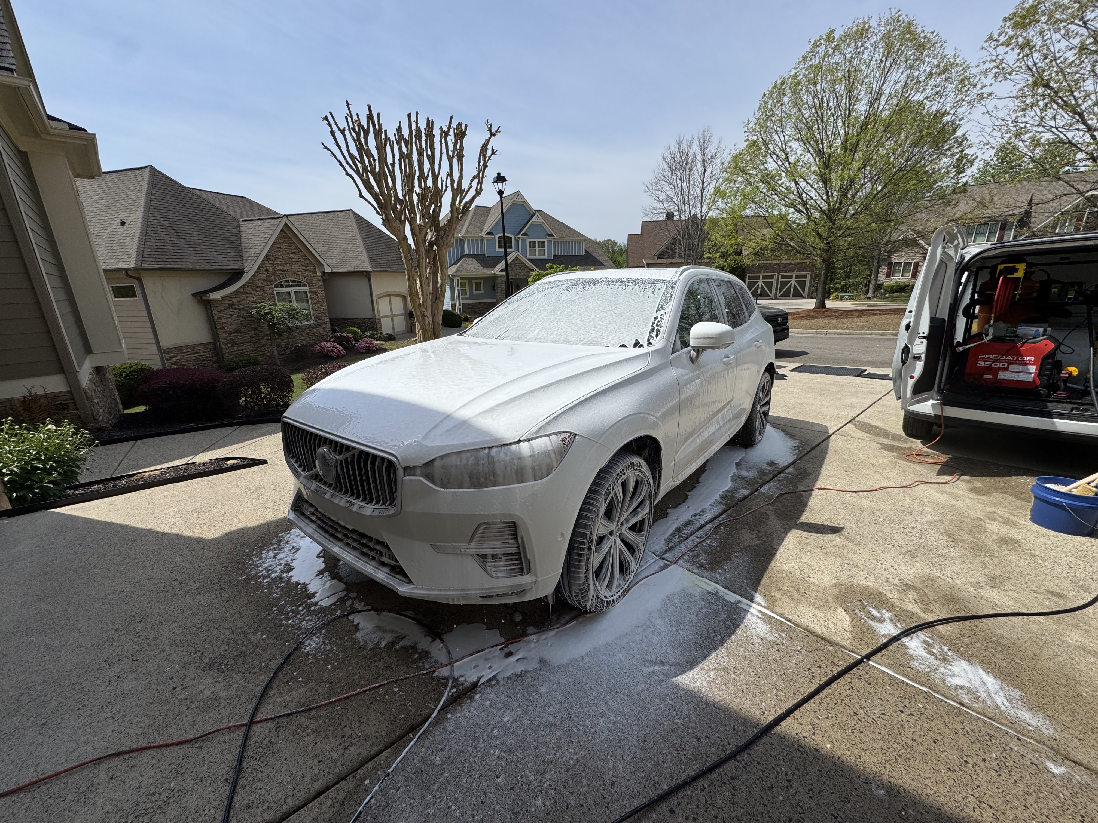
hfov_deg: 102.1
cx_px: 549
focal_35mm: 14
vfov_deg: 85.7
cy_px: 412
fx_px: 444
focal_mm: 2.22
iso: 50
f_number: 2.2
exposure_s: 1/3546
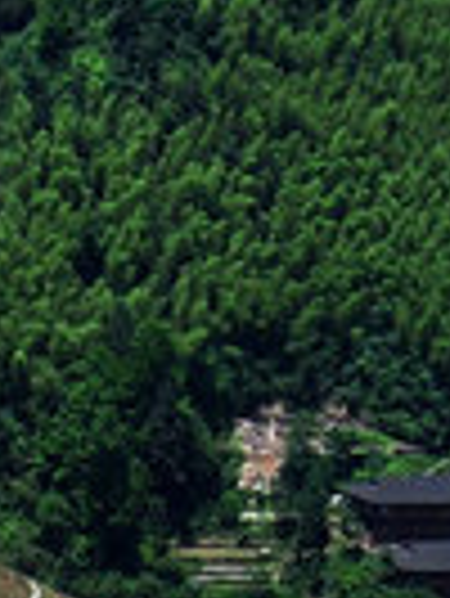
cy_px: 1299
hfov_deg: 5.3
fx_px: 4863
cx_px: 405
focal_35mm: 281
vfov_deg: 6.8
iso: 200
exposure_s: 1/400
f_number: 8
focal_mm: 26
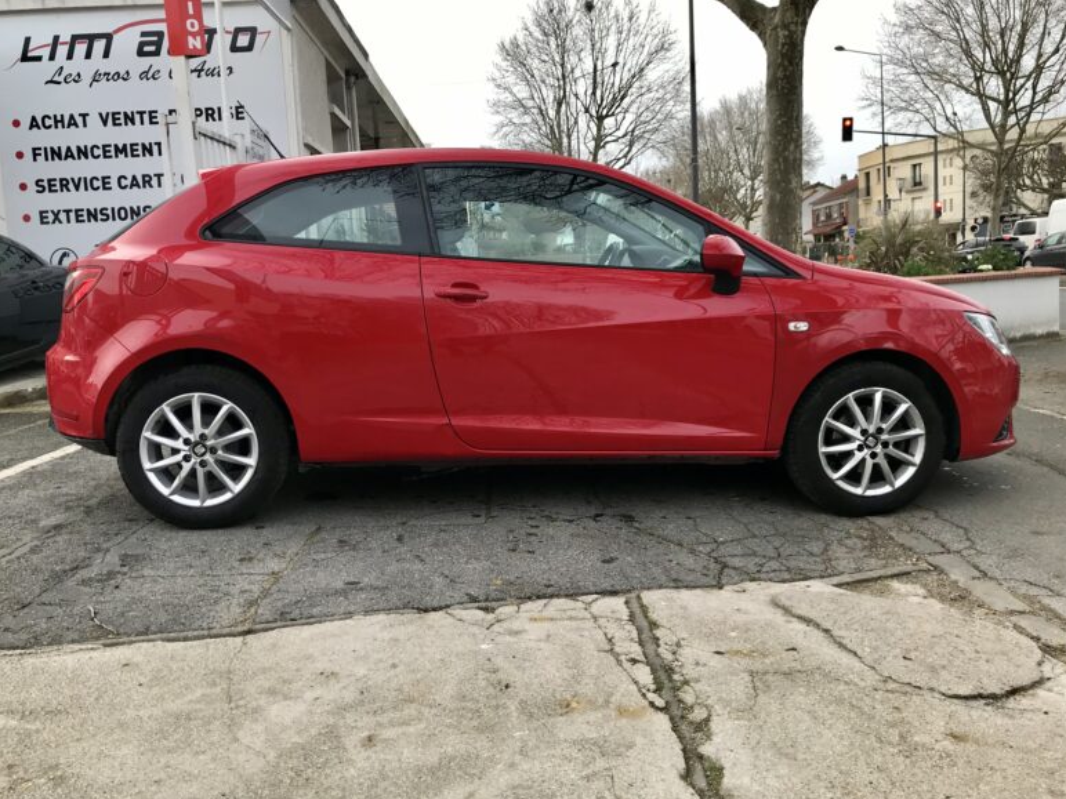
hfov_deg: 61.7
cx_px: 529
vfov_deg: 48.2
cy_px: 389
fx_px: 893
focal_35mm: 29
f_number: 1.8
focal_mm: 3.99
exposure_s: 1/190
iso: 20
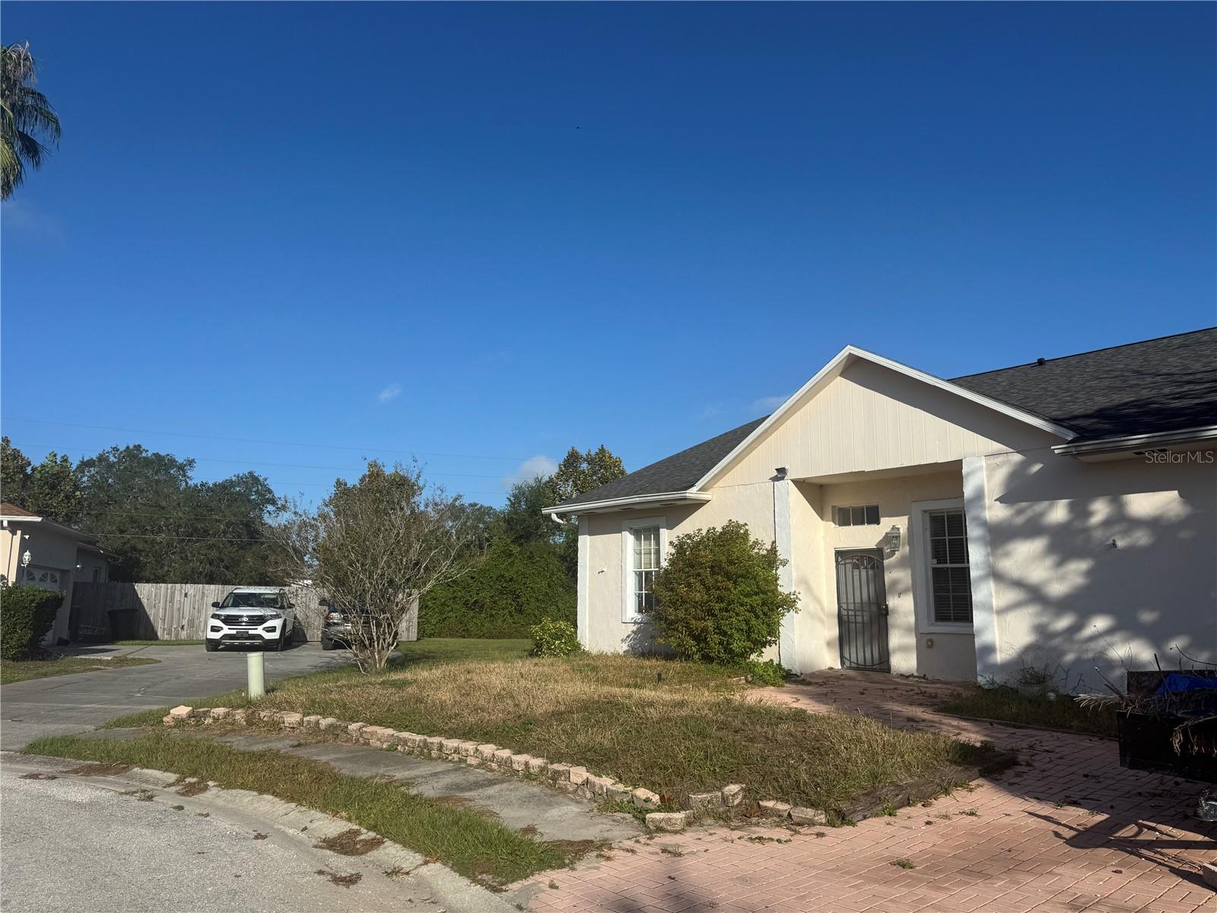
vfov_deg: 56.8
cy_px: 456
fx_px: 844
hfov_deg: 71.6
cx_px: 608
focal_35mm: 24
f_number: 1.78
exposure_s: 1/6410
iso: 80
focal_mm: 6.76
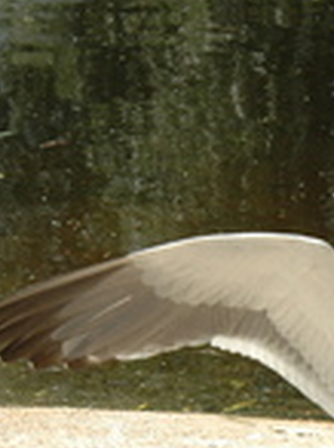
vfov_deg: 7.8
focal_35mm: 255
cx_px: 552
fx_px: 3290
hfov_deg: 5.7
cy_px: 405
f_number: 11
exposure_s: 1/500
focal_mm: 56
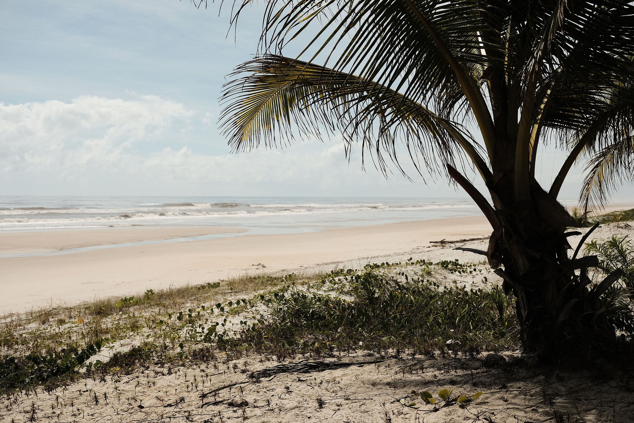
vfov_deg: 32.6
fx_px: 722
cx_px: 317
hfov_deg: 47.4
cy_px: 212
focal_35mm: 41
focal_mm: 27
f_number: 5
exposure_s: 1/4000
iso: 400
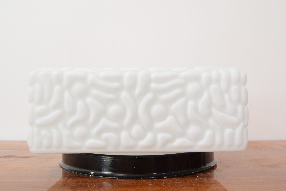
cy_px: 96
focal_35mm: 34
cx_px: 143
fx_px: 274
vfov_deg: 38.4
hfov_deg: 55.1
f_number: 7.1
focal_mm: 23
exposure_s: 1/200
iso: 1600
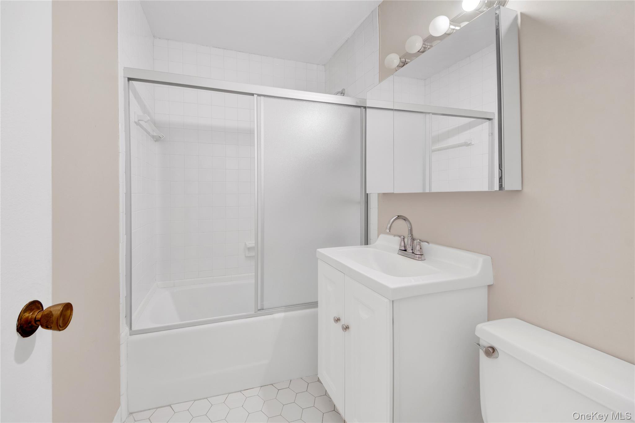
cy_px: 212
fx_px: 212
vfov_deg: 90.0
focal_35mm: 12
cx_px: 318
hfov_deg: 112.6
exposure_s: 1/2
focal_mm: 8
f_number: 8
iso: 100
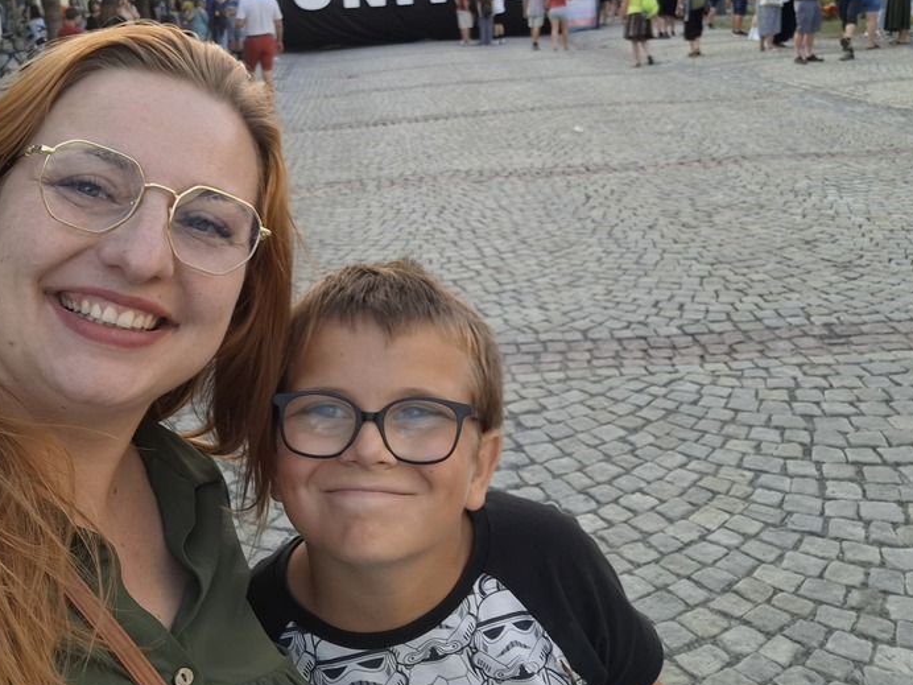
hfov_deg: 50.0
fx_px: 976
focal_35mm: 37
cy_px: 197
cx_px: 404
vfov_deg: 38.0
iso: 64
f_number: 2.2
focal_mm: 3.72
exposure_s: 1/100
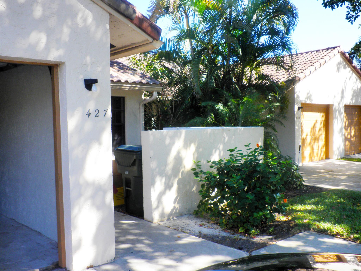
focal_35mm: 36
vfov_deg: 39.7
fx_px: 375
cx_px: 180
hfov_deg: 51.4
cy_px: 136
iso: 64
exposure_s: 1/100
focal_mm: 6.3
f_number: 5.6
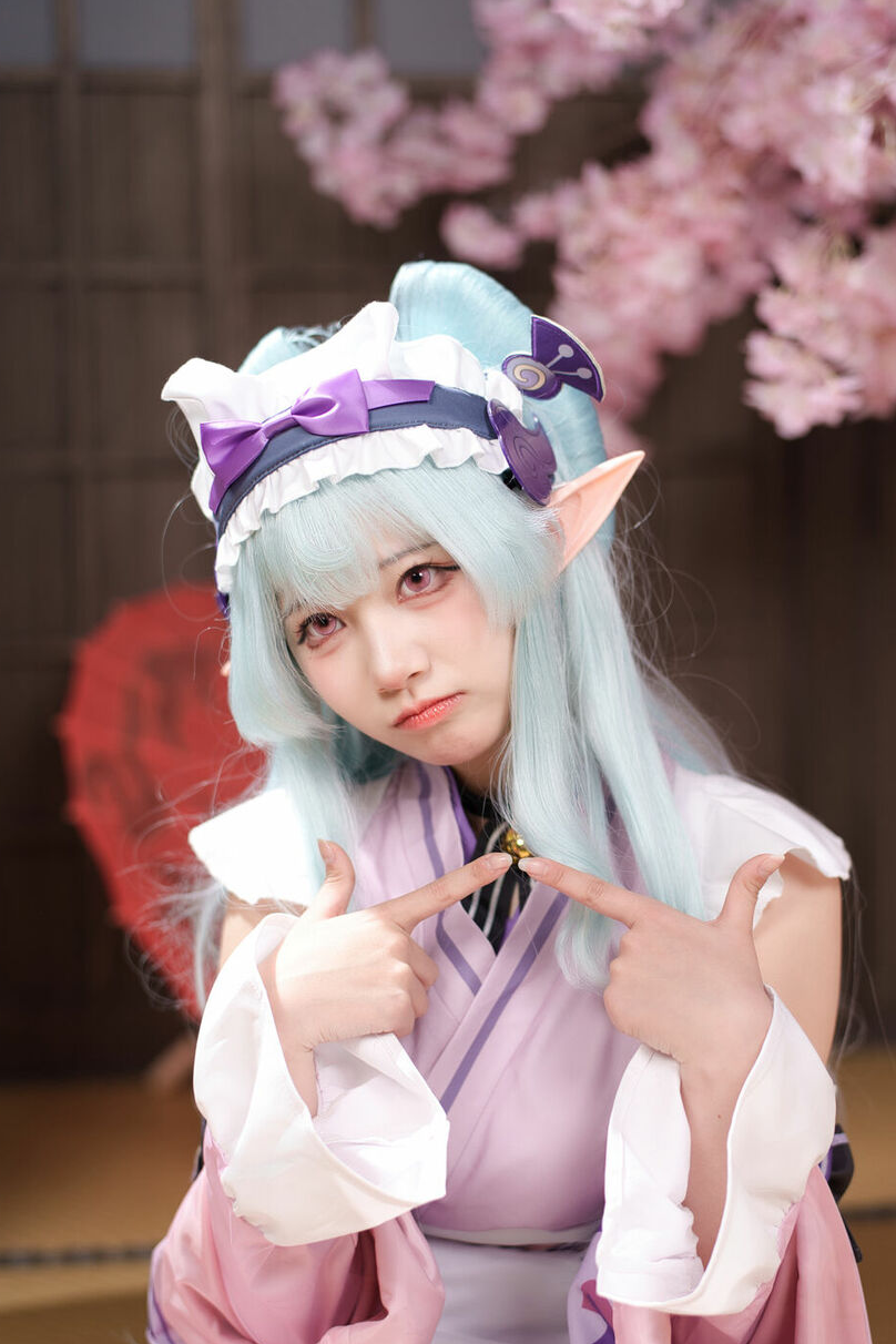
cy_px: 799
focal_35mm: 65
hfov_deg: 20.9
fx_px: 2426
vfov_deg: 30.9
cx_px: 539
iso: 100
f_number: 1.6
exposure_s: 1/250
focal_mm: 50
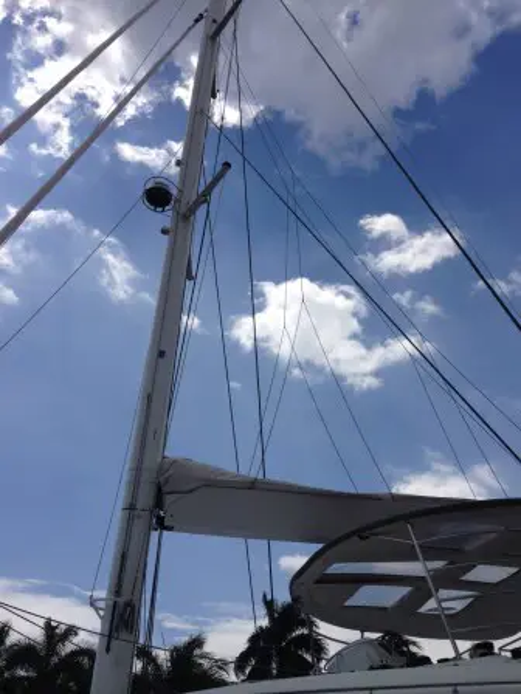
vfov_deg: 55.4
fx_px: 662
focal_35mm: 33
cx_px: 260
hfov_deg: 42.9
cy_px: 347
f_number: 2.4
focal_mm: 4.12
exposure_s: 1/4525
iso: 50
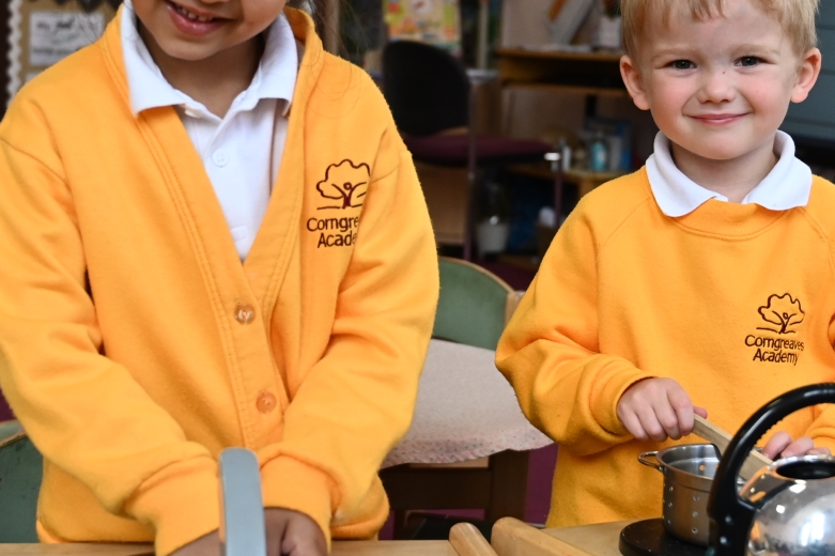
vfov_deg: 16.4
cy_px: 179
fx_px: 1924
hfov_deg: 24.5
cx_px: 426
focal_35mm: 83
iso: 1600
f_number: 4
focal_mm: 36
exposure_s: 1/800
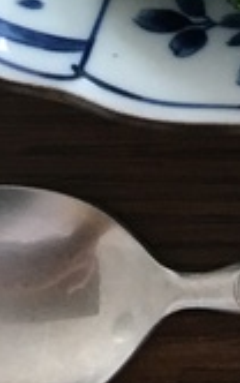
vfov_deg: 11.9
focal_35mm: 158
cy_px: -370
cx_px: 293
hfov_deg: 8.2
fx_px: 1651
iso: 40
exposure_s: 1/30
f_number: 2.2
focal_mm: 4.15
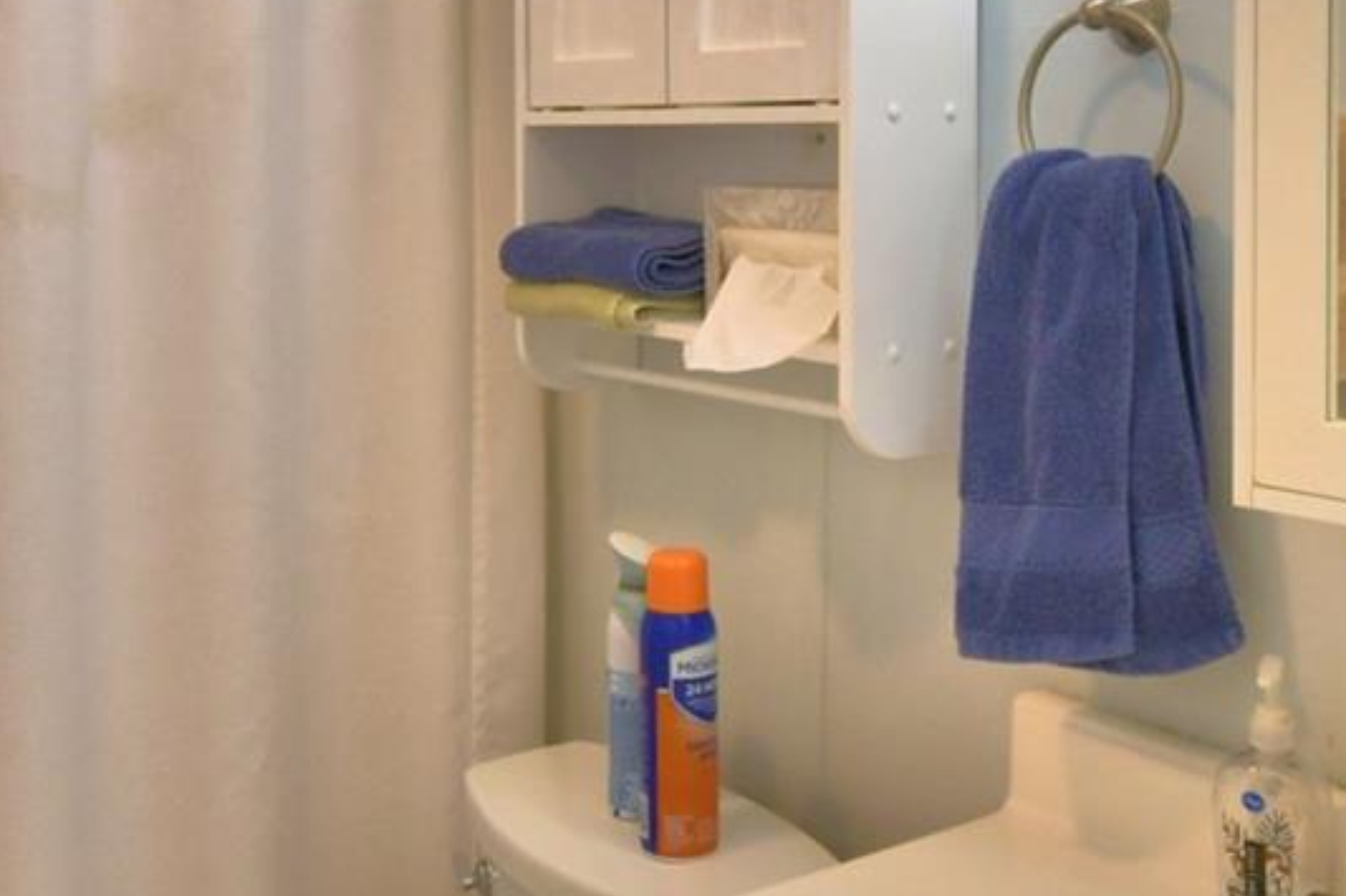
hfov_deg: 43.6
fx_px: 1682
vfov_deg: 29.2
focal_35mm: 45
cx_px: 654
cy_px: 182
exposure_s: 1/100
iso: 400
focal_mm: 10
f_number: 4.5
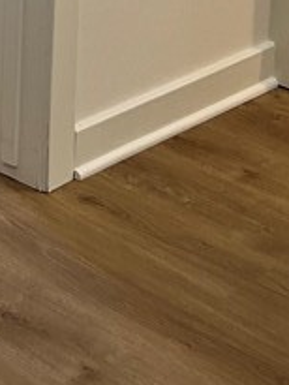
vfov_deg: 12.8
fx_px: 1446
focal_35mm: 130
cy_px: -436
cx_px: -281
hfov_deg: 10.5
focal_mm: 5.7
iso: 80
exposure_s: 1/120
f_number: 1.5
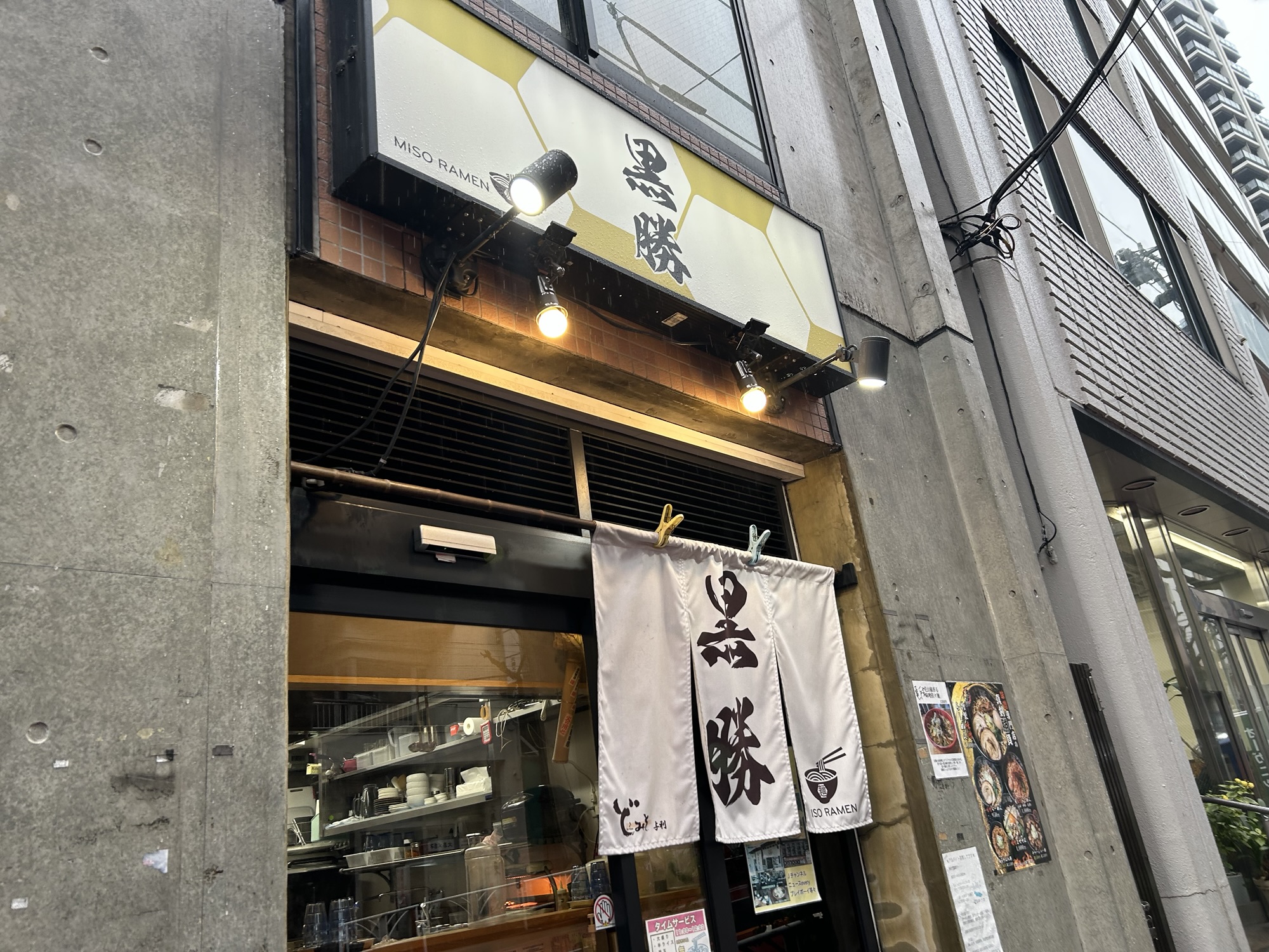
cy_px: 476
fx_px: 953
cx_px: 634
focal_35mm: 26
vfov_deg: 53.1
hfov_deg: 67.3
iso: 32
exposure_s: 1/126
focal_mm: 5.7
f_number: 1.5
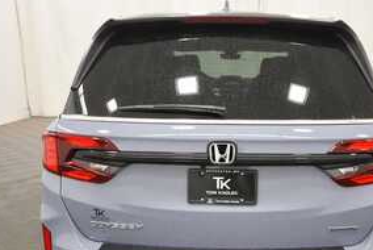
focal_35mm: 38
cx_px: 227
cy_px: 165
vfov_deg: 34.8
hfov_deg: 50.3
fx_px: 394
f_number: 5.6
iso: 1100
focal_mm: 18
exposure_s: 1/125
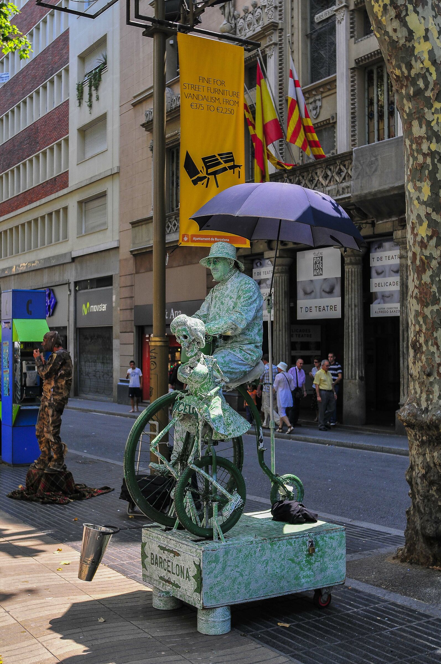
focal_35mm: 45
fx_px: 829
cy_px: 332
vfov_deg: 43.7
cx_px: 220
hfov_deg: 29.8
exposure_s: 1/80
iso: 200
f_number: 4.5
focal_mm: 30
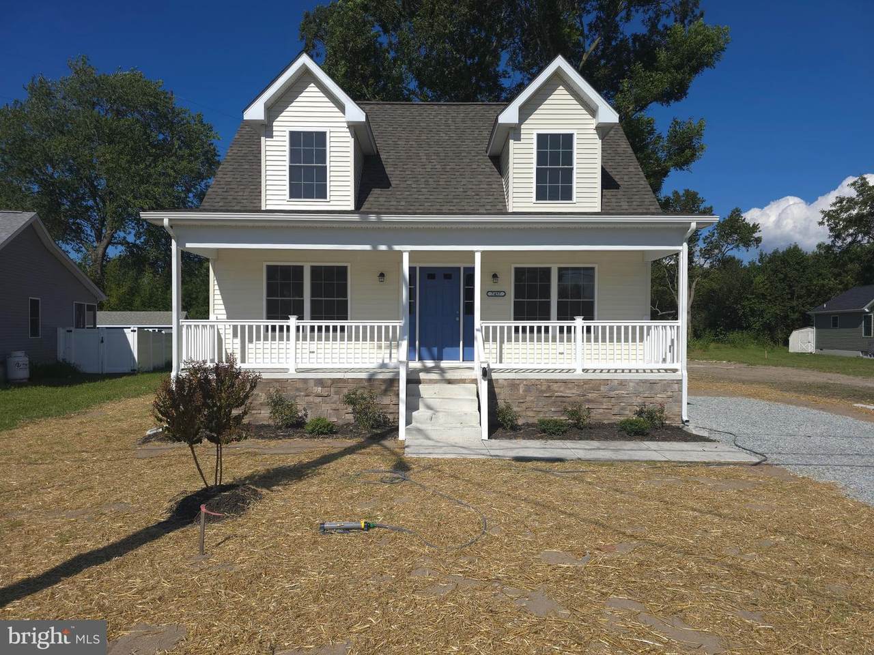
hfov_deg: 73.9
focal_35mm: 23
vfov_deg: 58.9
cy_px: 328
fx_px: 581
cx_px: 437
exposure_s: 1/882
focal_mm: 6.3
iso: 12
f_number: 1.7
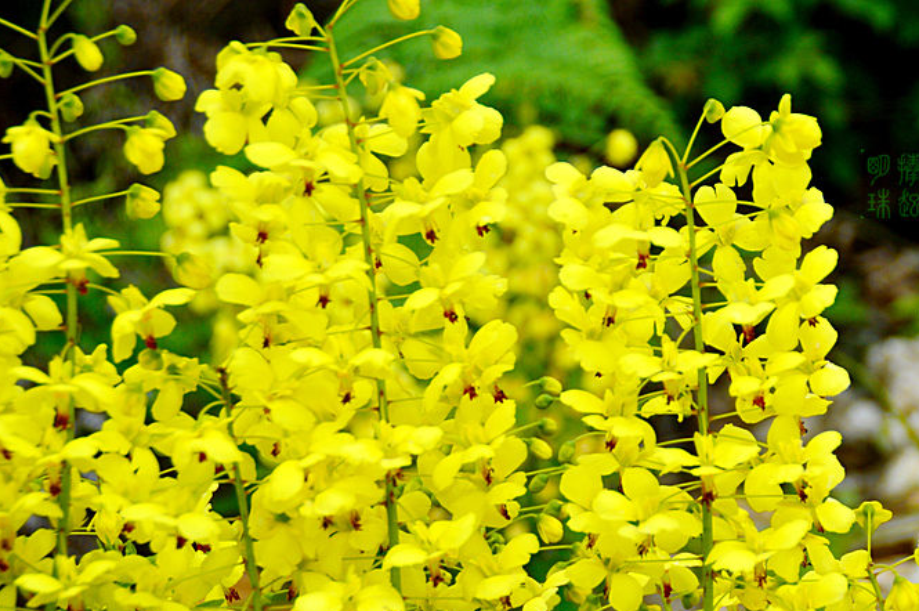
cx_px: 759
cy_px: 476
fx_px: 3876
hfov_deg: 13.4
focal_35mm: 152
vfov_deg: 9.0
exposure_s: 1/2000
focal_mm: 56
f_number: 5
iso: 140
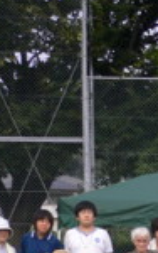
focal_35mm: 136
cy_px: 296
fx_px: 935
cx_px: 387
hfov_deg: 8.7
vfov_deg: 14.9
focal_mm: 5.8
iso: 80
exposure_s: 1/500
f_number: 2.8
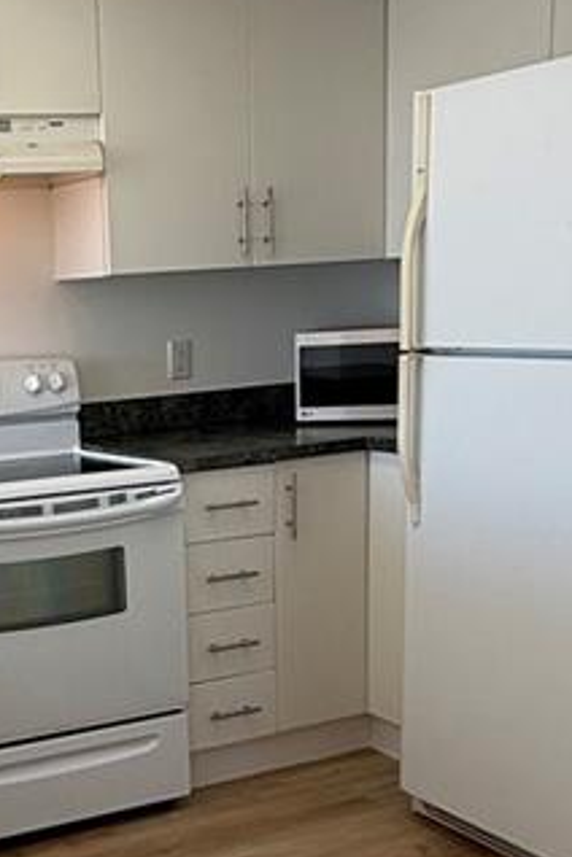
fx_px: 1311
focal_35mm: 55
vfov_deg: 35.5
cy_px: 631
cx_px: 22
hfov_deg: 23.7
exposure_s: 1/99
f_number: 2.2
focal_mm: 2.22
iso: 64
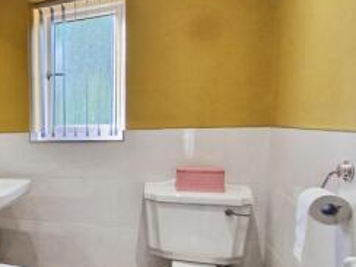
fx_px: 319
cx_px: -29
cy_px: 186
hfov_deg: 45.2
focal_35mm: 31
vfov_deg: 44.5
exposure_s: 1/50
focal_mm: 2.2
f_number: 2.2
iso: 100
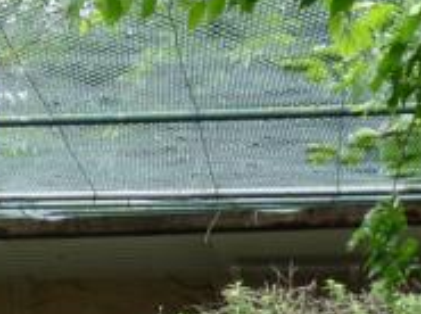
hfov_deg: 16.7
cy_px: 585
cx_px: 80
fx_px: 1420
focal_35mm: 117
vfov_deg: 11.6
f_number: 4
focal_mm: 4.8
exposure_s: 1/100
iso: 100
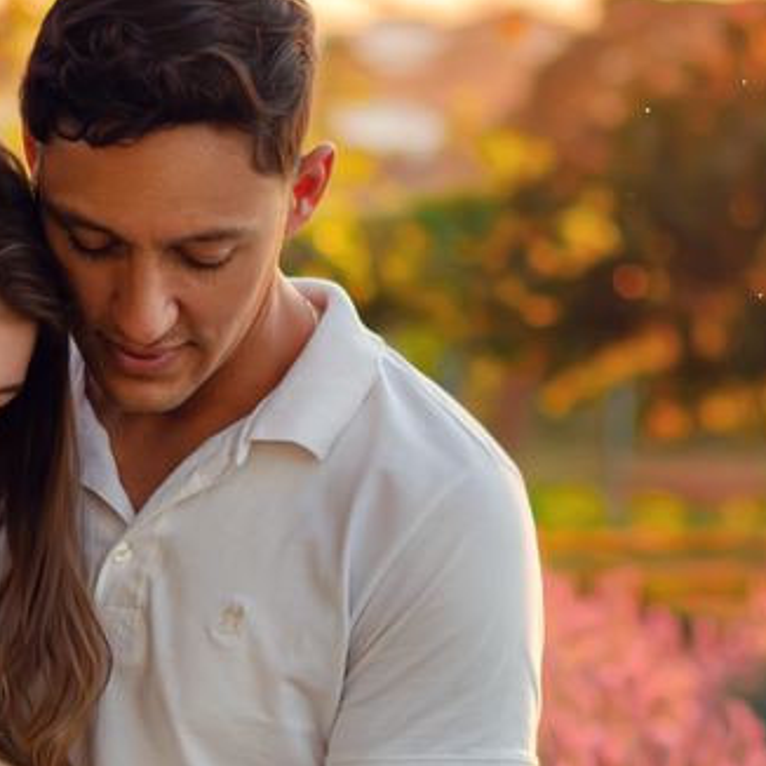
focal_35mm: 234
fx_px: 5858
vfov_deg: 7.4
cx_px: -26
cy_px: 807
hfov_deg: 7.4
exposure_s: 1/250
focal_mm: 50
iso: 100
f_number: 2.4
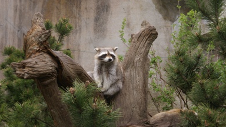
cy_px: 72
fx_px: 665
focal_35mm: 111
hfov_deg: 19.3
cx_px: 113
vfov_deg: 10.9
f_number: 6.3
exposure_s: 1/125
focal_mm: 70
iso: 100
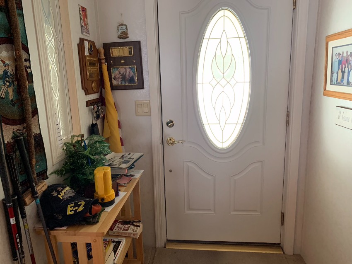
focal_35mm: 26
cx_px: 176
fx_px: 264
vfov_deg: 53.0
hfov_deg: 67.3
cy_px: 132
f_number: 1.8
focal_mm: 4.25
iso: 400
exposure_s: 1/40
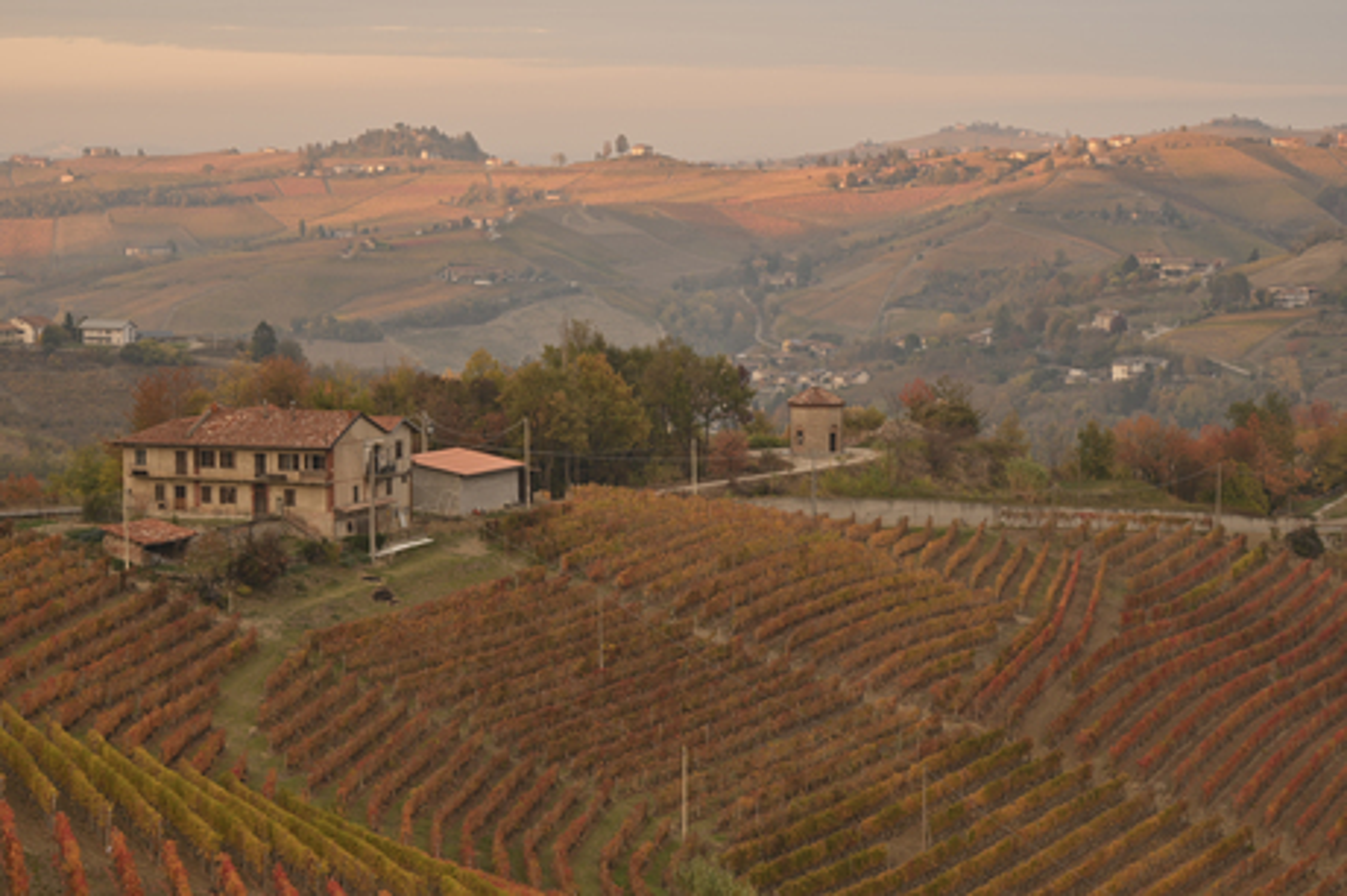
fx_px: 3926
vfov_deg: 13.0
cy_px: 448
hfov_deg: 19.5
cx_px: 674
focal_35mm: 105
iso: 100
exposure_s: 1/4
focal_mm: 105
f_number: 14
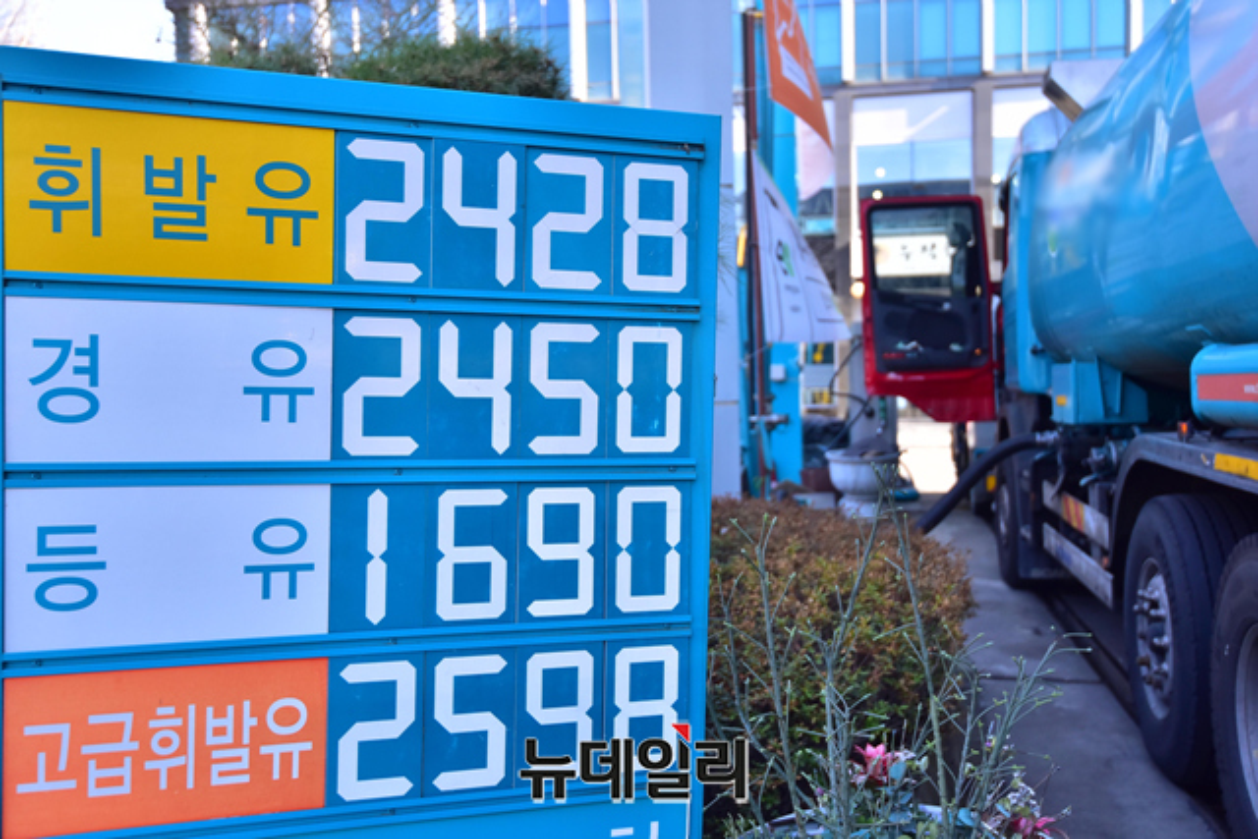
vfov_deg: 37.9
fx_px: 1223
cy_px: 420
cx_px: 629
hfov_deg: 54.4
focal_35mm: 35
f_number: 4
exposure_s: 1/500
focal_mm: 35
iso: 400
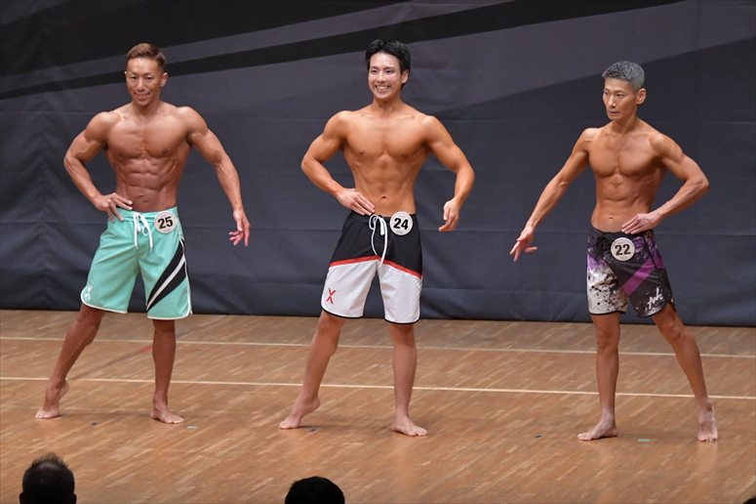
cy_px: 252
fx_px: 5352
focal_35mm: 255
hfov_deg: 8.1
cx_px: 378
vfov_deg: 5.4
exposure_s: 1/400
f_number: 5.6
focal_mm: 170
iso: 6400
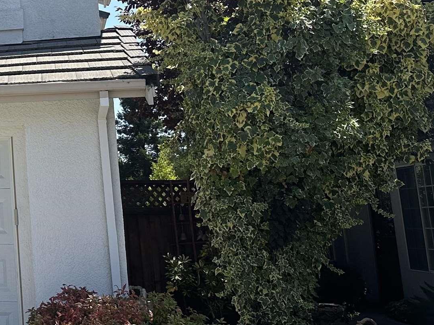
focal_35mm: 68
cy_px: 62
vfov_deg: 21.3
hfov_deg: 24.4
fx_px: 853
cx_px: -150
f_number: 1.78
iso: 80
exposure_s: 1/4348
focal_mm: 6.86
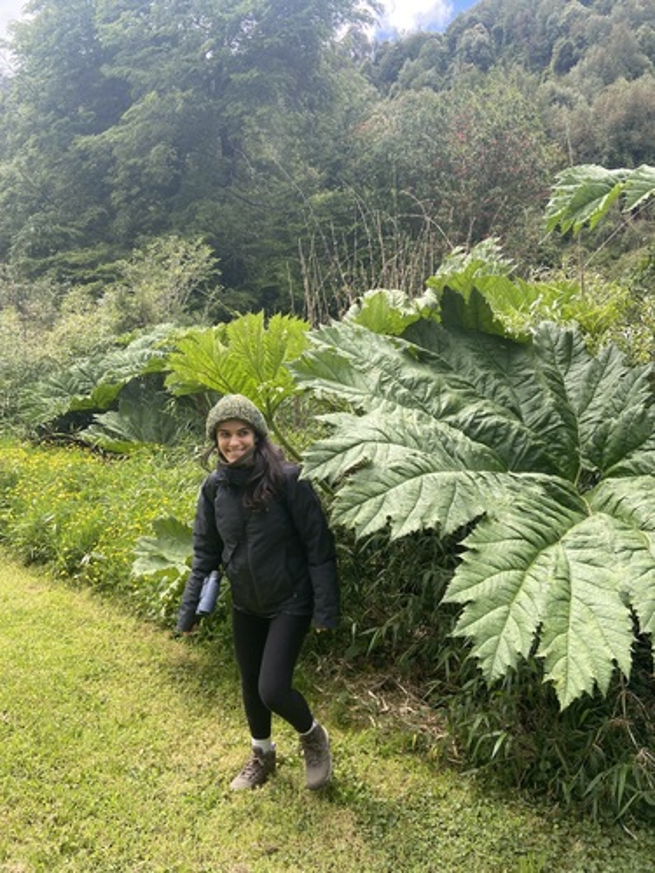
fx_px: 656
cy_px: 436
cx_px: 328
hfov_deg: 53.1
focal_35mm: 26
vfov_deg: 67.3
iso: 32
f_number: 1.8
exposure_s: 1/534
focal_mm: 4.25
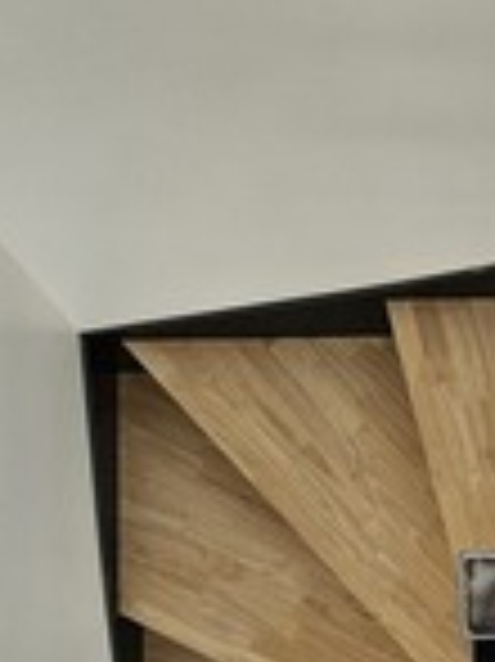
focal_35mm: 75
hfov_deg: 18.8
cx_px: 544
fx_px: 1432
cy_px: 748
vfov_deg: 24.1
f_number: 1.8
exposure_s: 1/100
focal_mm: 5.4
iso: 80
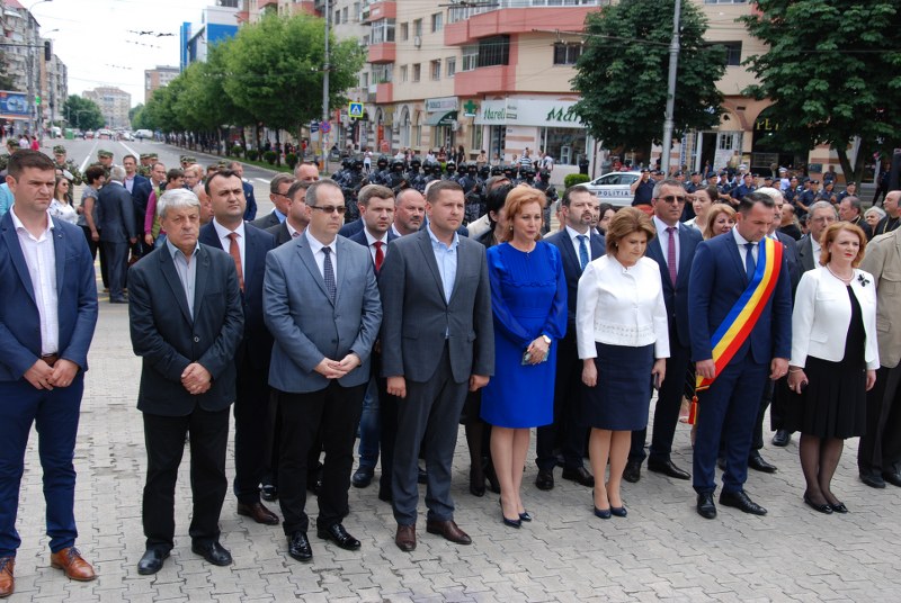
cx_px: 450
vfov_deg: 32.0
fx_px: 1053
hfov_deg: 46.3
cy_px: 302
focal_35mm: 42
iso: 110
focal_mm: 28
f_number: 5.6
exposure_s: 1/125
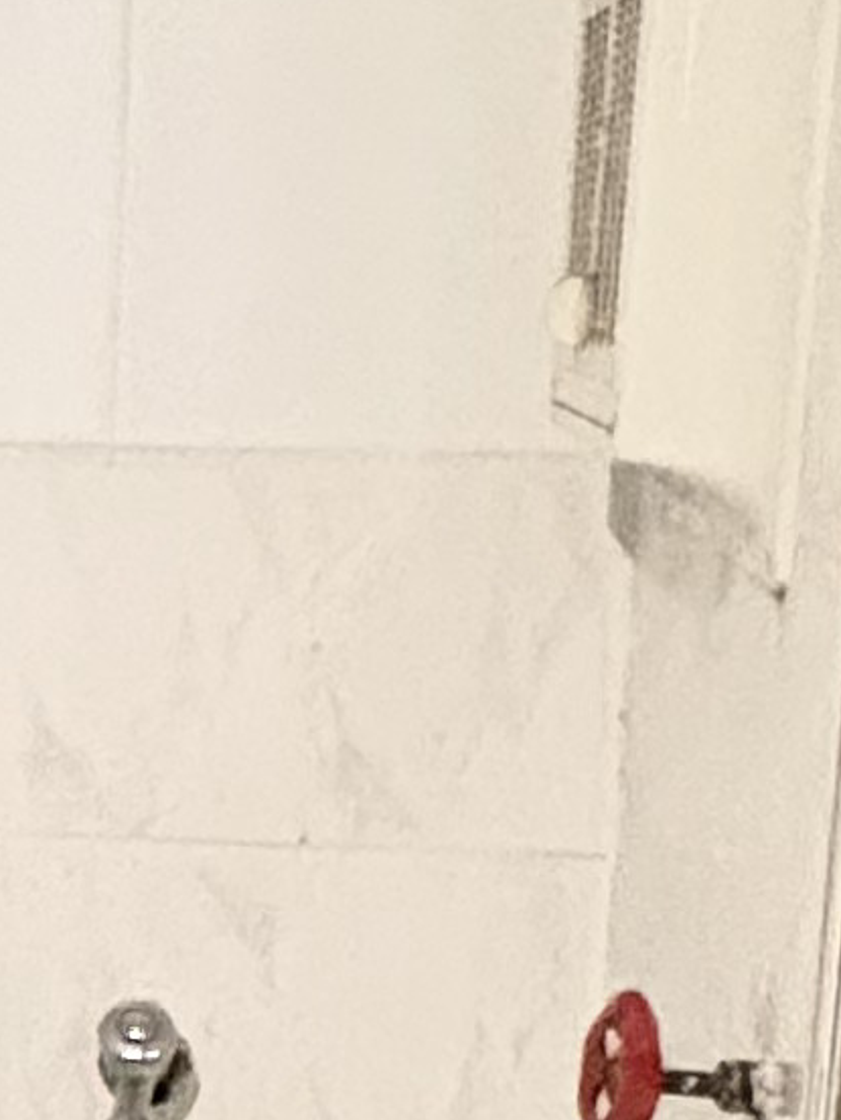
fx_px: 3303
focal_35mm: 102
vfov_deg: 19.1
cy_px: 847
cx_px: -580
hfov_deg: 13.3
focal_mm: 2.22
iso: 2000
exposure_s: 1/15
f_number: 2.2
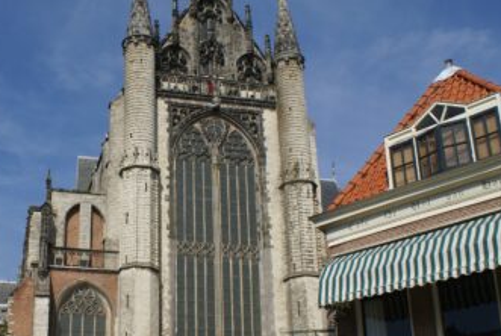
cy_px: 218
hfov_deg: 39.4
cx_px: 141
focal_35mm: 49
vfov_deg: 27.5
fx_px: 683
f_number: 10
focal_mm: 18
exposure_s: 1/320
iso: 100
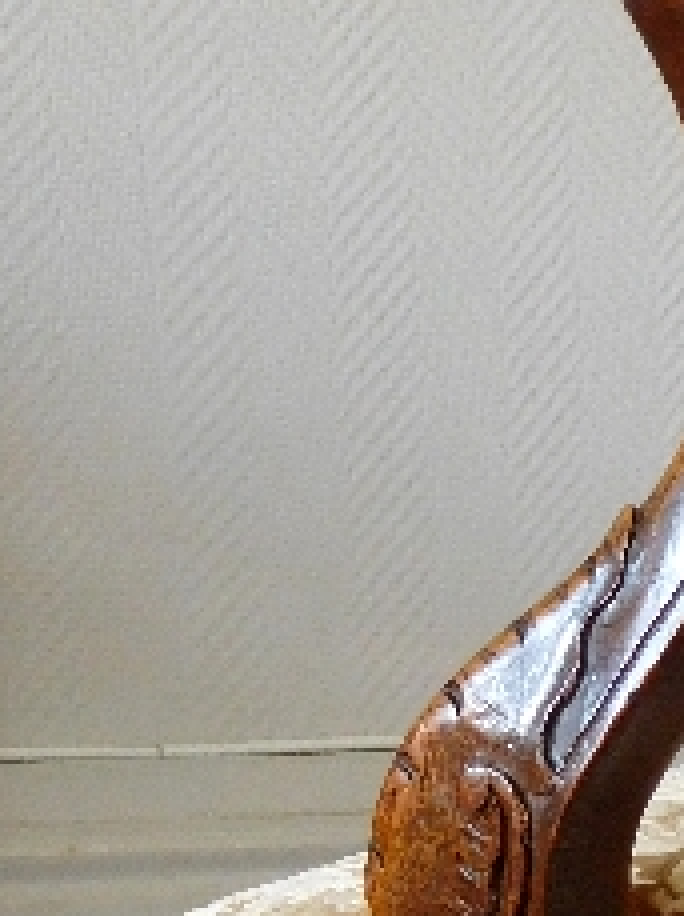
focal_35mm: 112
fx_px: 2959
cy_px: 1192
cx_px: 848
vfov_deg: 16.6
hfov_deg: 12.8
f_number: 3.6
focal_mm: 5.7
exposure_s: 1/20
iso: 400
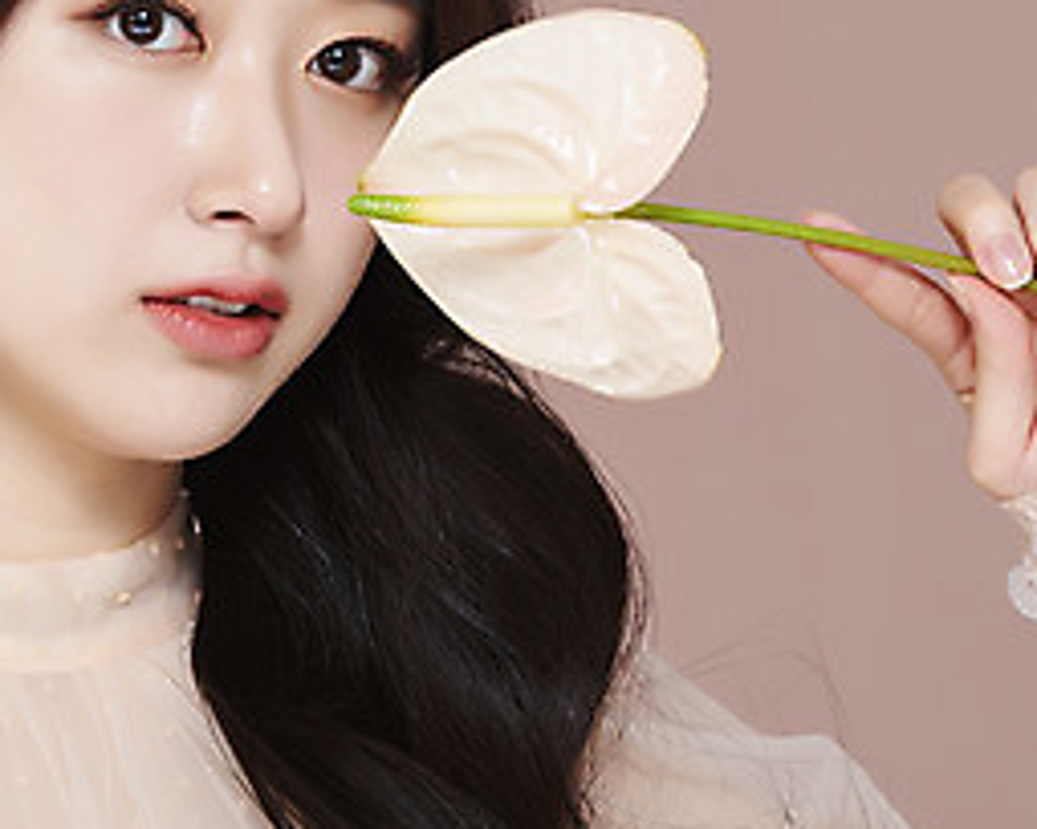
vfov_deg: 6.7
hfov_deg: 8.3
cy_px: 256
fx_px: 7120
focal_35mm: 232
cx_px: 79
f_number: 11
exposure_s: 1/125
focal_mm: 105
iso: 64
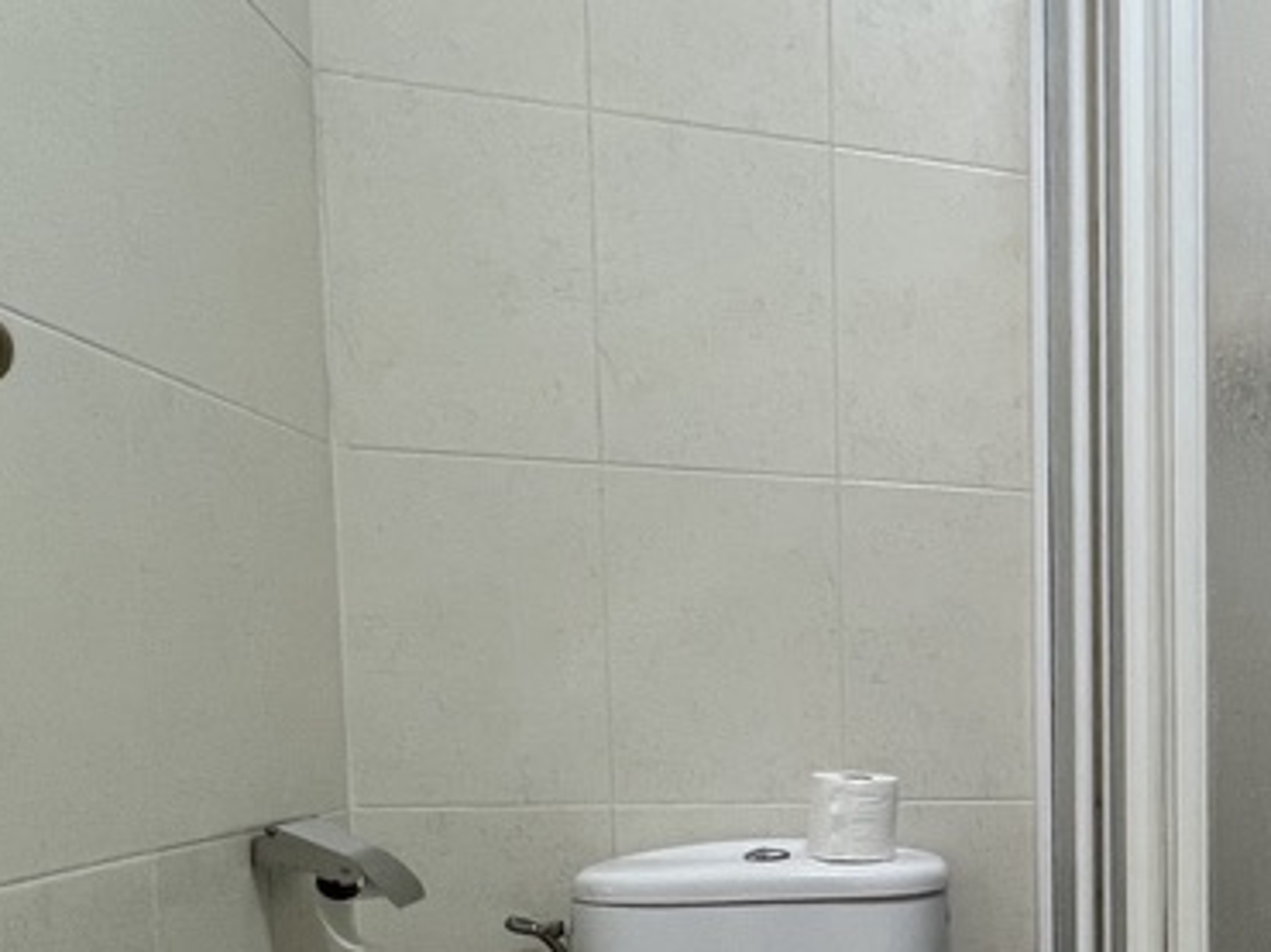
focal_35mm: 36
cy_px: 825
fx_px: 1321
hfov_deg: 37.1
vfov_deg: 37.5
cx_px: 1573
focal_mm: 1.57
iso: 160
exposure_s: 1/100
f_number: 1.8
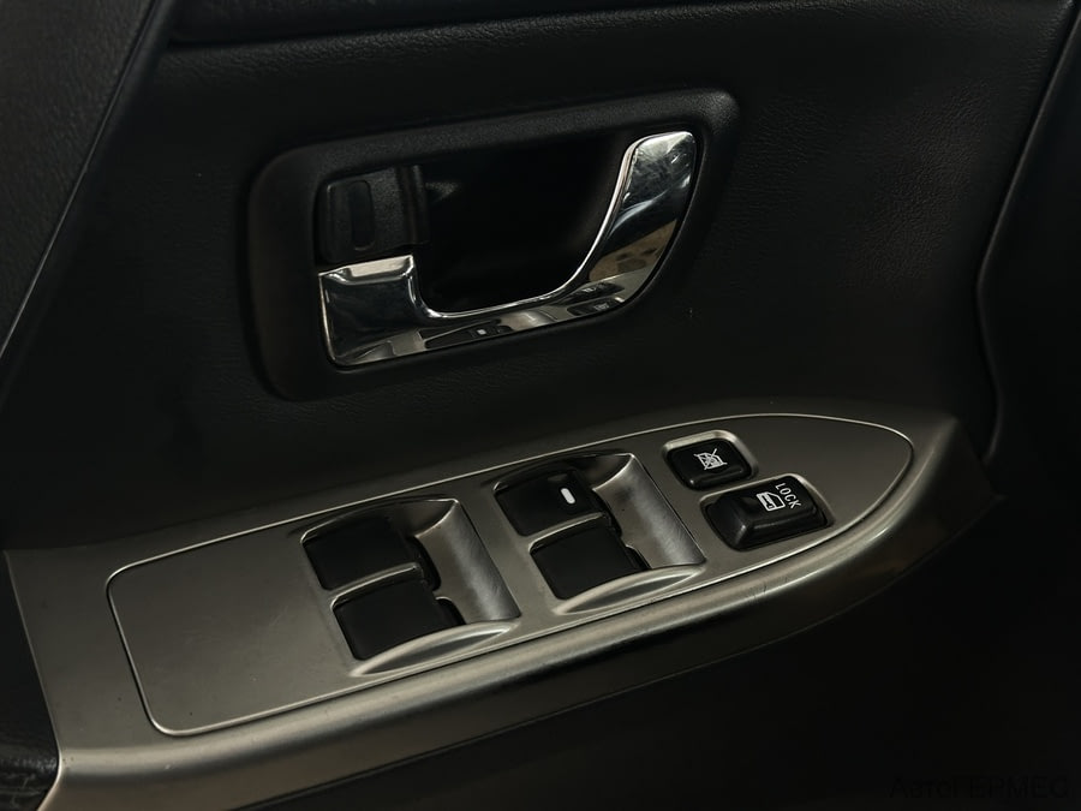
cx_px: 540
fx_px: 1499
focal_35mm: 48
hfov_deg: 39.7
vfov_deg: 30.3
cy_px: 406
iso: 250
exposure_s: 1/50
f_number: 1.78
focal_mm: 6.86
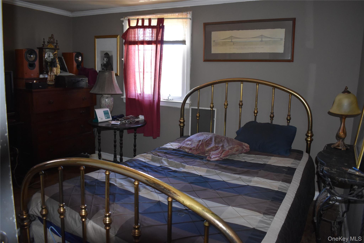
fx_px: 273
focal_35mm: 27
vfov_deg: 47.9
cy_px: 122
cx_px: 182
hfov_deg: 67.4
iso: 1600
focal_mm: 18
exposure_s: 1/125
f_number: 3.5
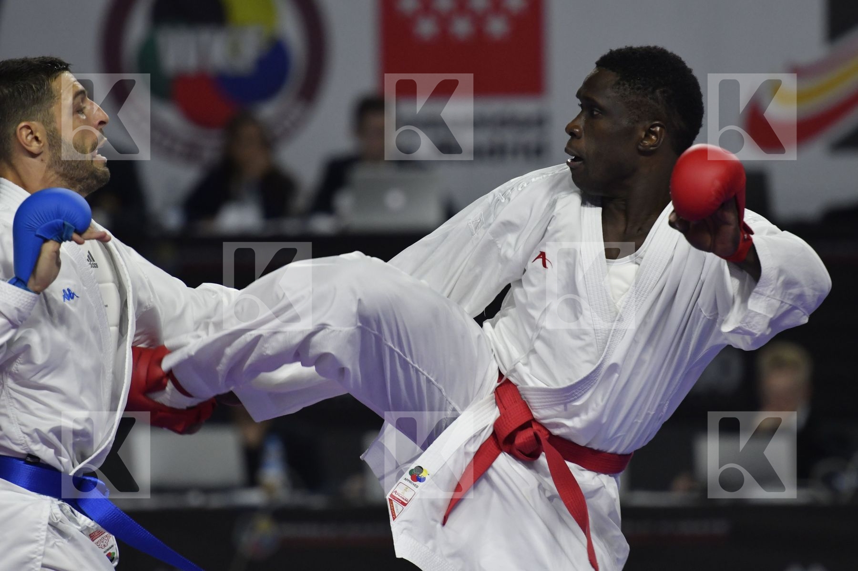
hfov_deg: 4.9
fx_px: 10004
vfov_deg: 3.3
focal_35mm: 420
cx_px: 429
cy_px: 286
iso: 1250
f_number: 4
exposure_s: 1/800
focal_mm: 280
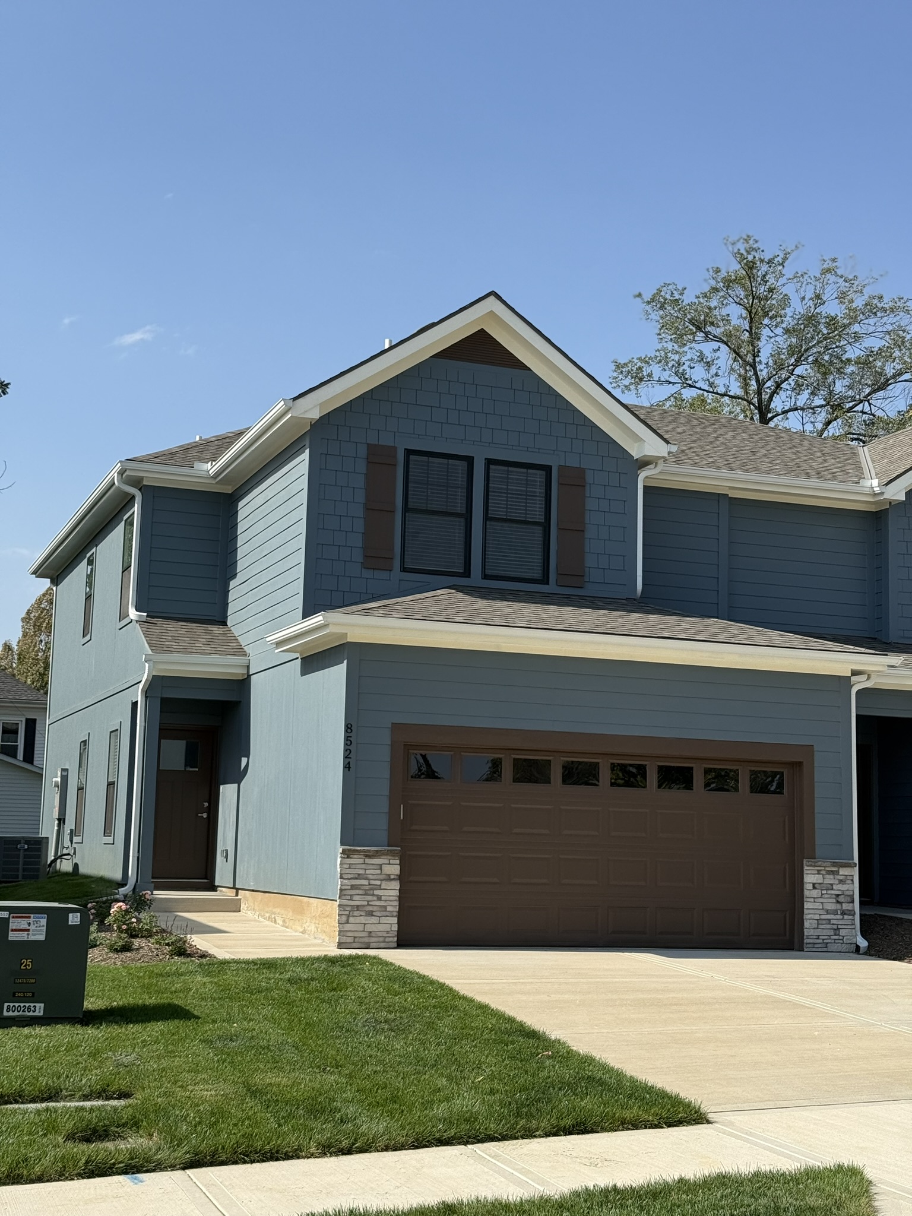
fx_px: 1686
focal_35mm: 48
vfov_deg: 39.7
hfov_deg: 30.3
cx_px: 456
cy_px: 608
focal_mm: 6.76
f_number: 1.78
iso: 80
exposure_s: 1/5208
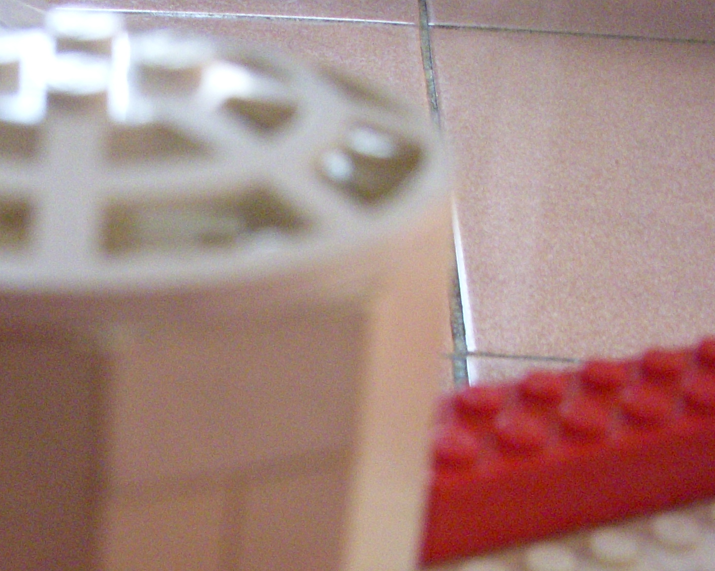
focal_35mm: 81
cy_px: 498
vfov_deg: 18.7
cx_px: 8
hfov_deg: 22.7
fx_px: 1714
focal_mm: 6.3
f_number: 3.3
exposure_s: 1/125
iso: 640
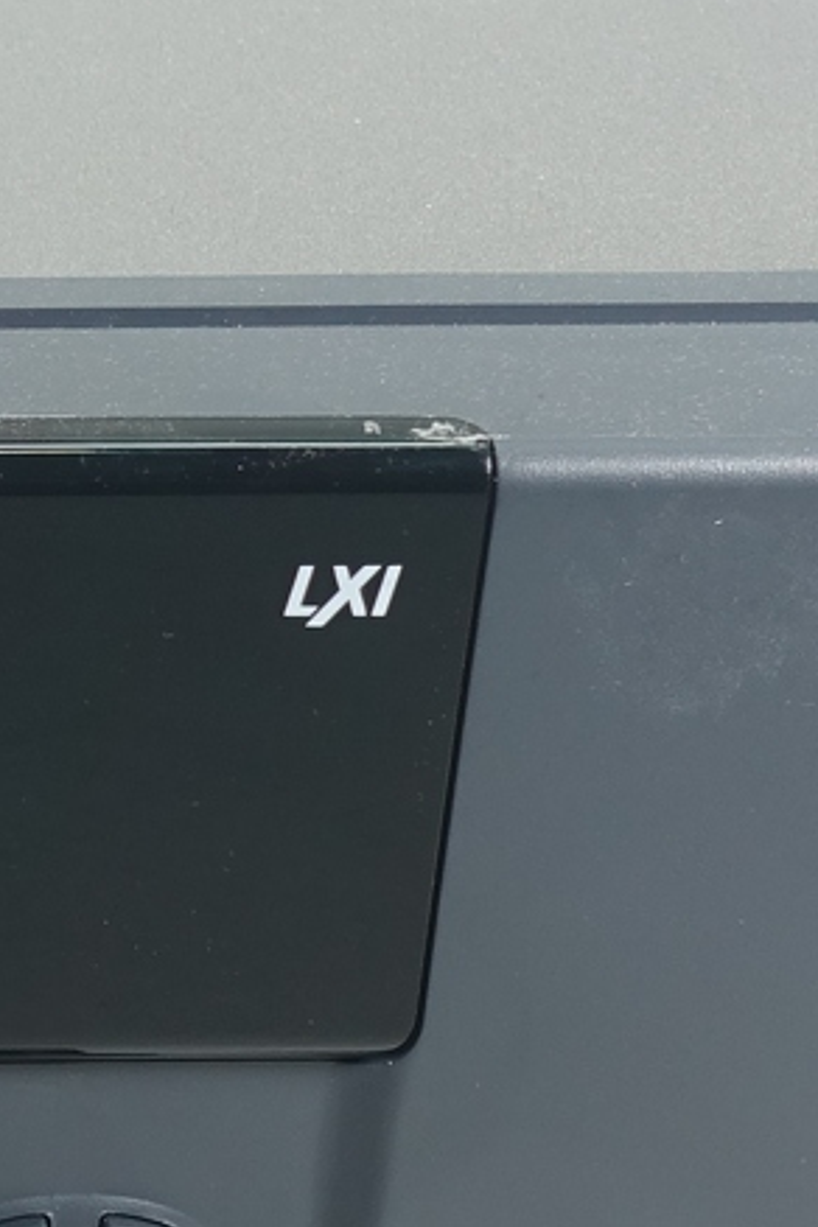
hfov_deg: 6.5
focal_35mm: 201
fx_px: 6850
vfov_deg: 10.2
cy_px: 461
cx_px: -1238
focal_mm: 15.74
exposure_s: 1/80
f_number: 3.5
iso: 125
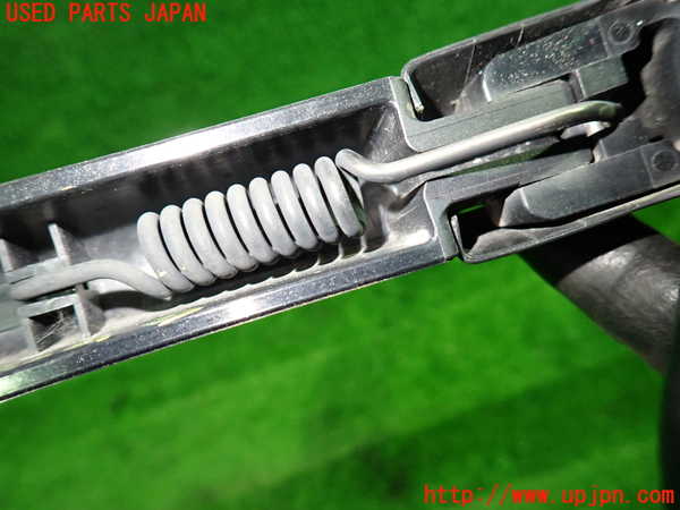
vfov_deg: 54.9
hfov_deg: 69.4
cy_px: 255
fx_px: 491
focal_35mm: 25
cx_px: 340
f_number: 2
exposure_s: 1/30
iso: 400
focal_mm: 4.5
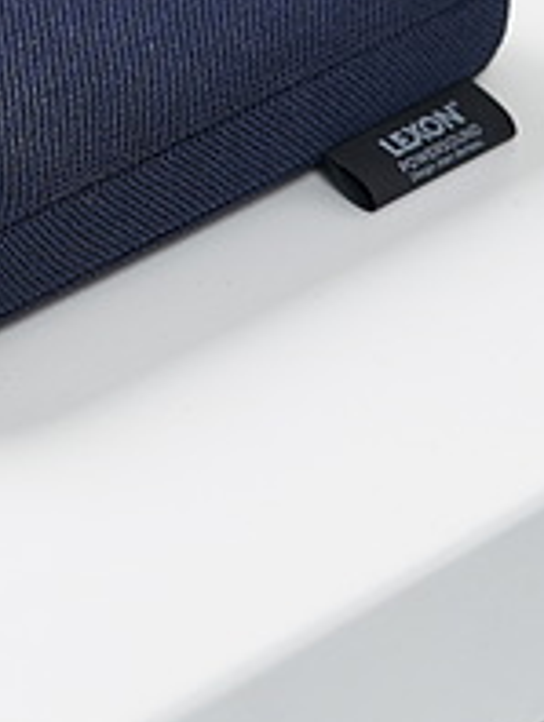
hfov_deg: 4.2
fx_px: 7485
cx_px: -60
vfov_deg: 5.5
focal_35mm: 358
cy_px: -122
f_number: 6.3
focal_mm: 85
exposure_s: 1/125
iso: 50
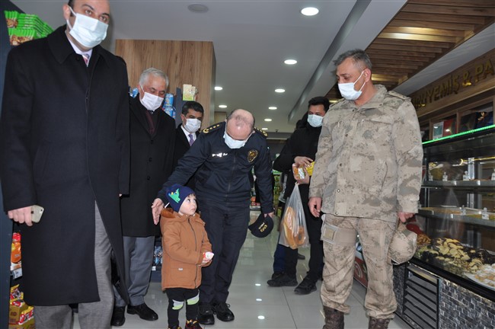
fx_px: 371
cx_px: 248
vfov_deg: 47.8
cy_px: 164
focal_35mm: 27
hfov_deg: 67.4
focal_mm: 18
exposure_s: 1/60
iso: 200
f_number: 3.5
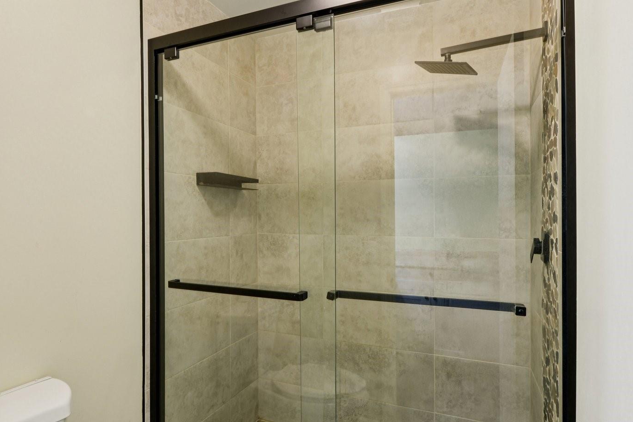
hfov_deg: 81.1
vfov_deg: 59.5
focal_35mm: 21
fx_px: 369
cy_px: 220
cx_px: 296
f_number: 9
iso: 200
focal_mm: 14
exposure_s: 1/1.67
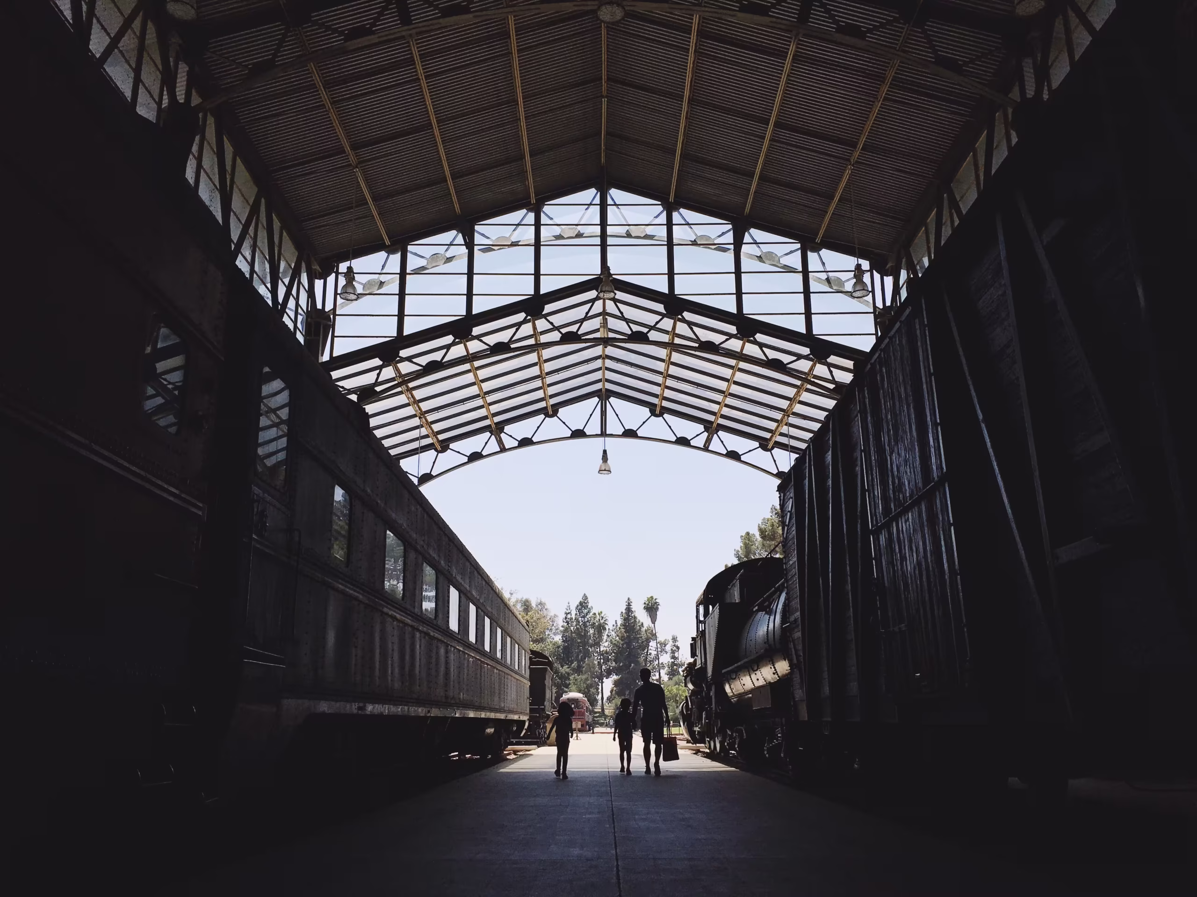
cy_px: 448
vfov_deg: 48.2
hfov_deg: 61.7
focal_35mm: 29
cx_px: 598
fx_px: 1003
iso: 25
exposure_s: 1/1748
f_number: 2.2
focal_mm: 4.15
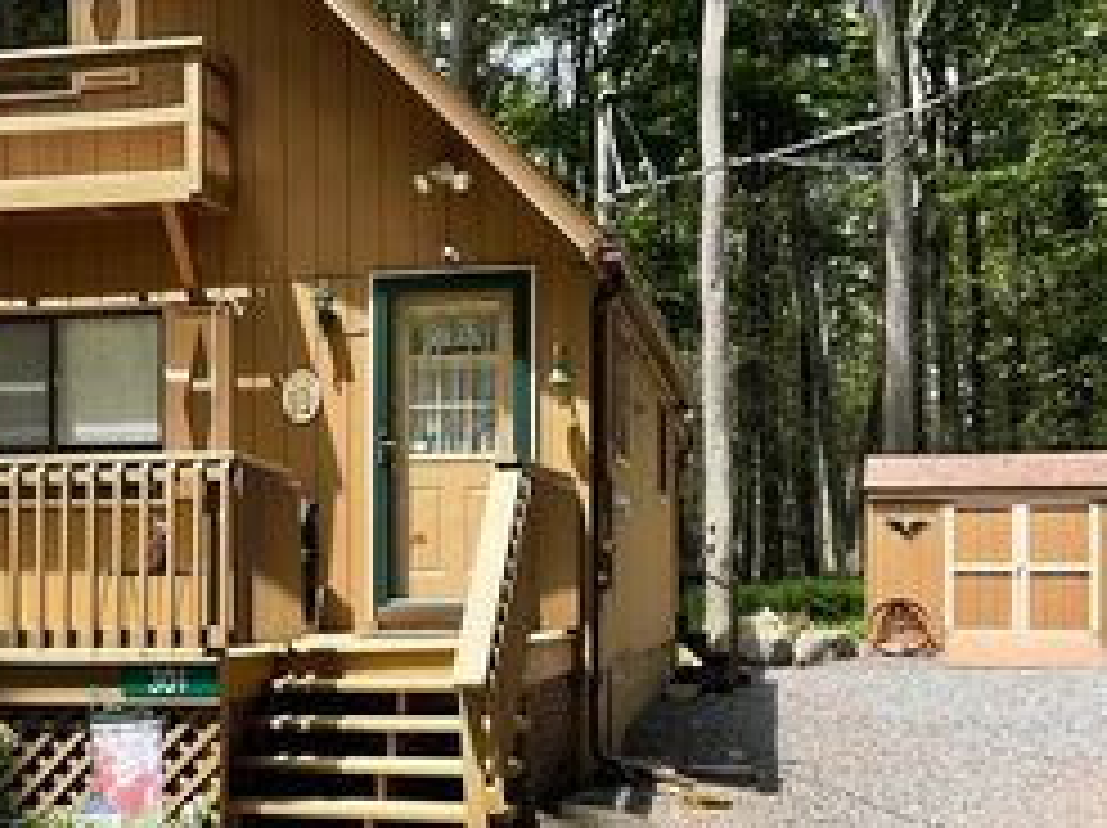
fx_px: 1885
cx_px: 346
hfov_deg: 32.4
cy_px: 556
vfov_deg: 24.6
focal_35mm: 59
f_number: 1.8
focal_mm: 3
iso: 25
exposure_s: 1/454
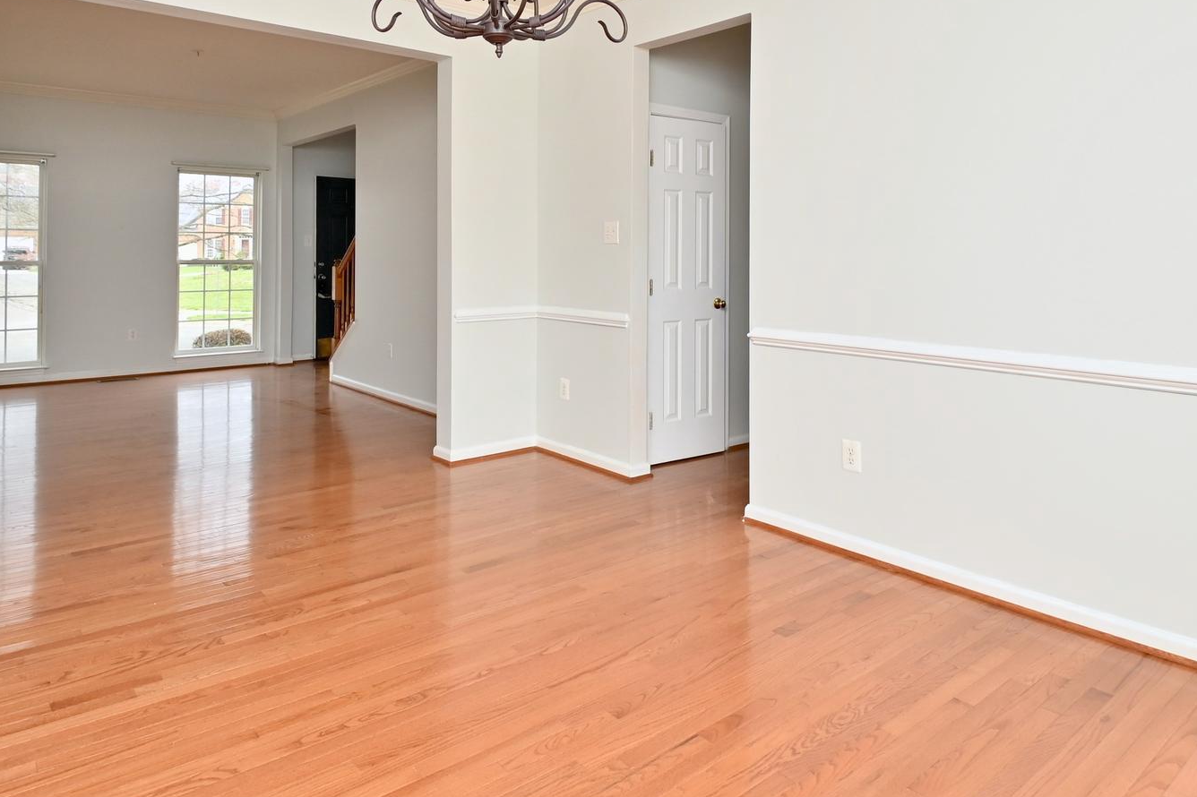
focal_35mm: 23
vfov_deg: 53.0
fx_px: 765
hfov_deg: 76.1
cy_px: 213
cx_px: 570
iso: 200
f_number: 7.1
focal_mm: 10
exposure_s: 1/125
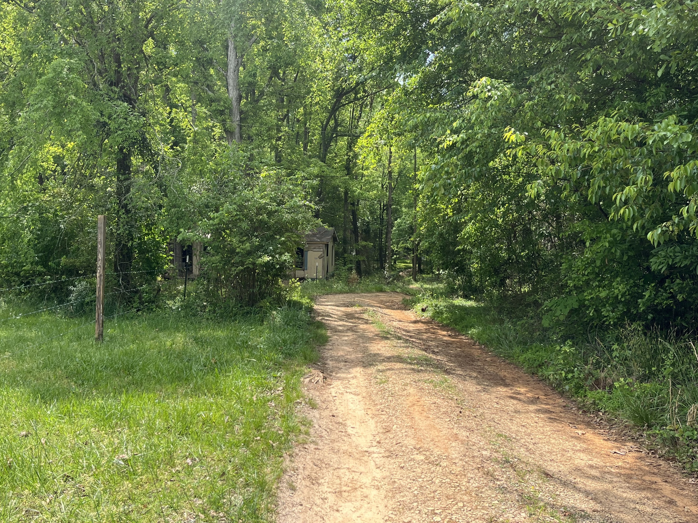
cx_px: 306
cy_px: 212
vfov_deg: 45.2
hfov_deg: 58.2
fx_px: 625
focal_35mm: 31
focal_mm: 5.1
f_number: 1.6
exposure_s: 1/1086
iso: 50
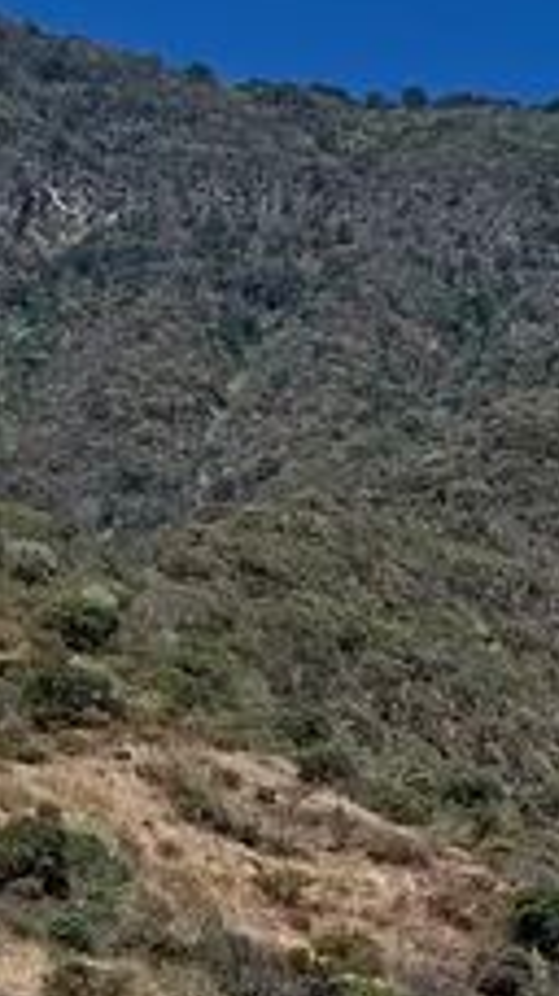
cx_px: 795
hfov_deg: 9.0
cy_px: 1682
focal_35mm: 132
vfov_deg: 14.6
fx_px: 3483
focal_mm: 5.54
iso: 50
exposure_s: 1/1931
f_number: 1.8
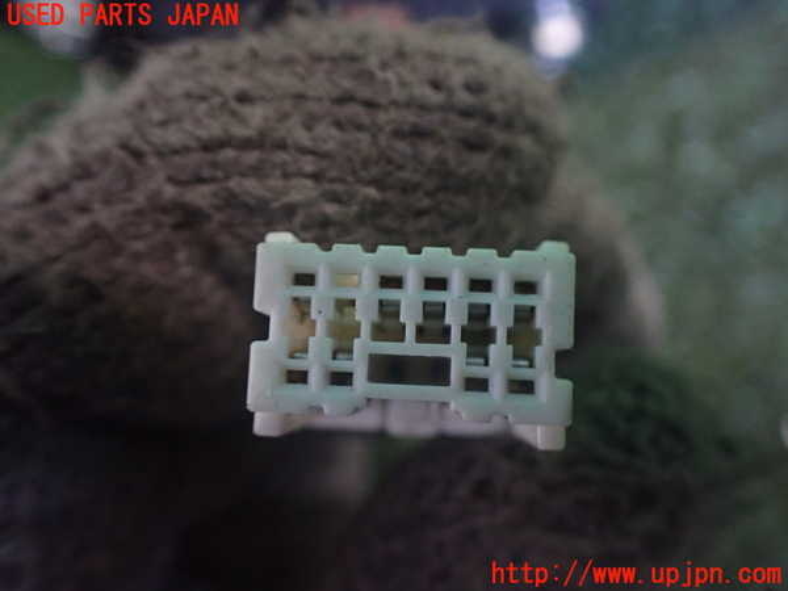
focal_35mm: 30
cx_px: 394
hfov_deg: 60.0
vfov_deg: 46.8
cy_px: 296
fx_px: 683
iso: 800
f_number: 2.3
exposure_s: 1/80
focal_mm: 5.4
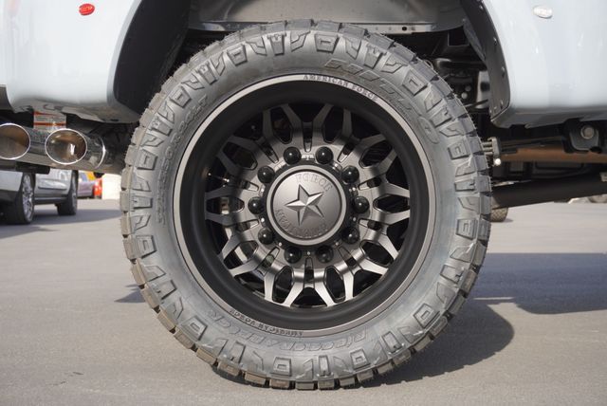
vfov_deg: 26.5
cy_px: 203
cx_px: 304
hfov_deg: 38.8
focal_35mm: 51
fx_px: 861
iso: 100
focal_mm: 34
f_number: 5.6
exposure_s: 1/200
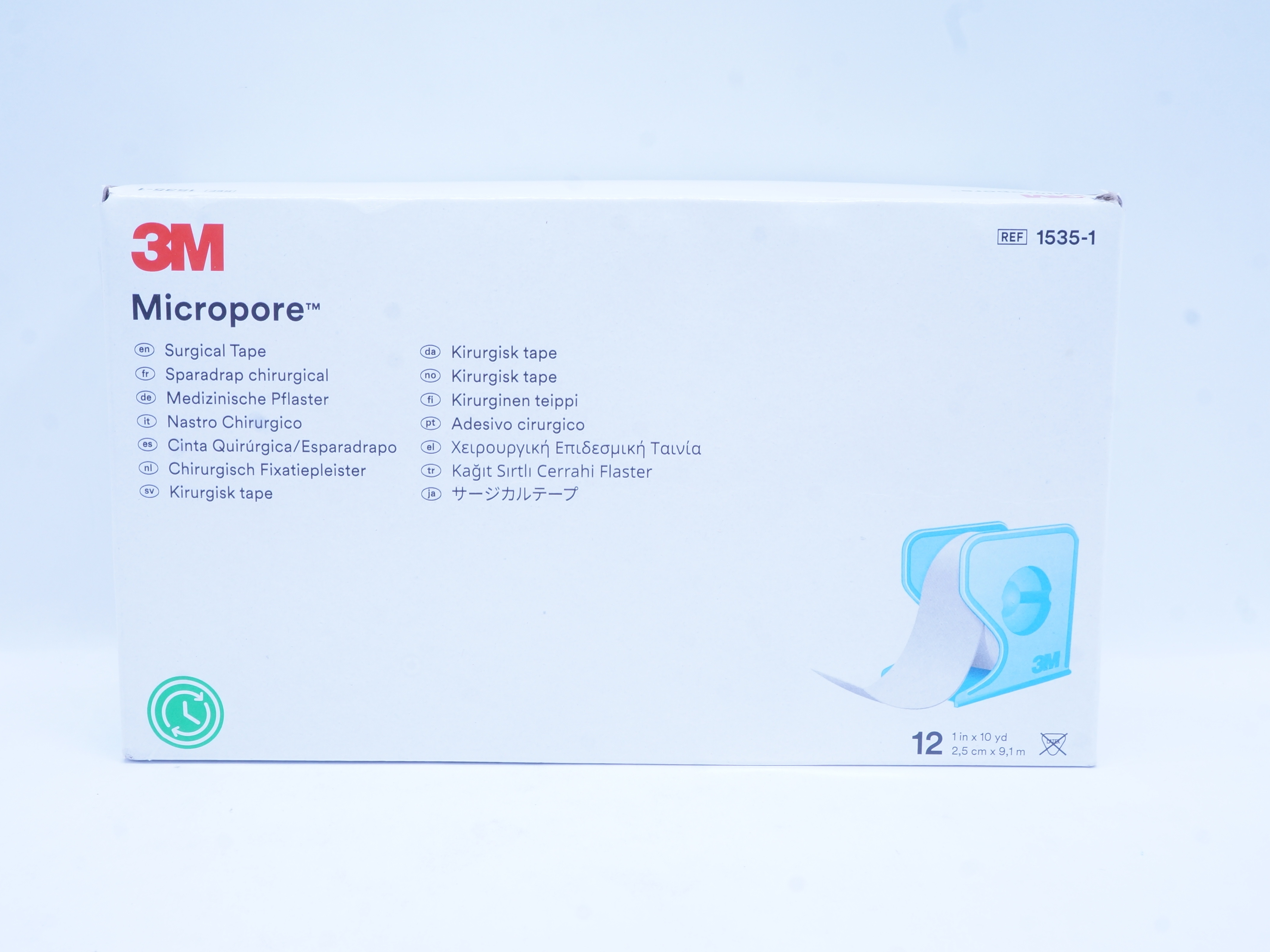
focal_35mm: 42
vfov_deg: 34.7
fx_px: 1524
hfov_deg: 45.2
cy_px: 474
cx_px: 603
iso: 400
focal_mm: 25
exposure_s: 1/10
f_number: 14
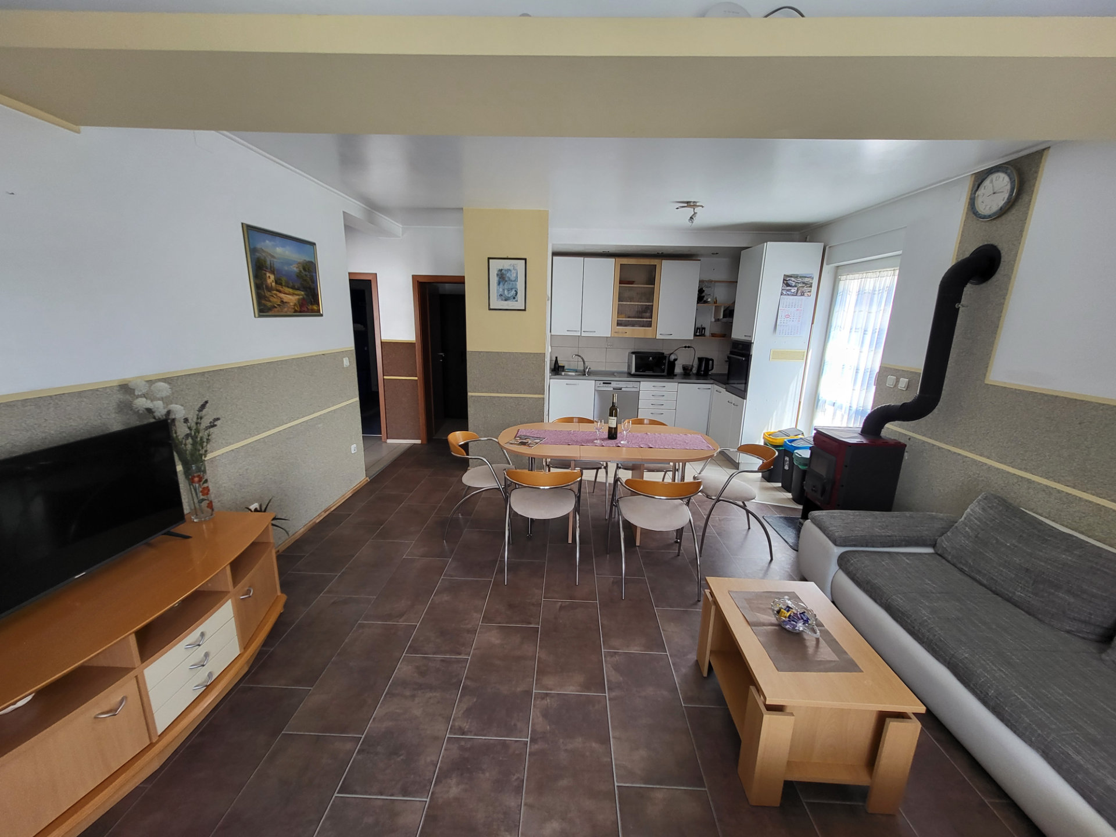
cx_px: 558
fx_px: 419
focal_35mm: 13
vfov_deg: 89.9
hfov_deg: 106.2
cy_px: 418
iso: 100
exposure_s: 1/50
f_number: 2.2
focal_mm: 1.7
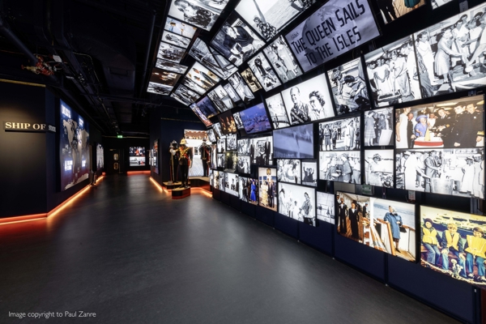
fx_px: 189
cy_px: 162
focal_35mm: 14
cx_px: 243
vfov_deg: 81.2
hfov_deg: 104.3
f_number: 16
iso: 100
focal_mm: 14
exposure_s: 1/1.25
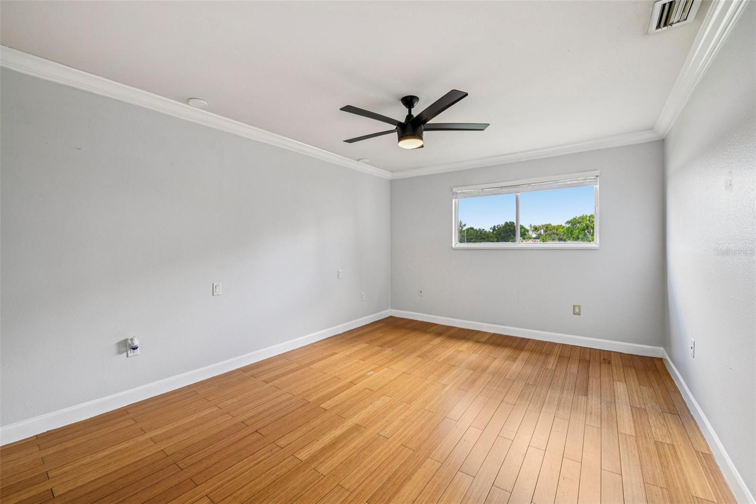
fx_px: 294
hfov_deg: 104.3
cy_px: 252
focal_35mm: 14
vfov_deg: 81.2
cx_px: 378
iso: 400
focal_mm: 14
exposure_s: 1/20
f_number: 8
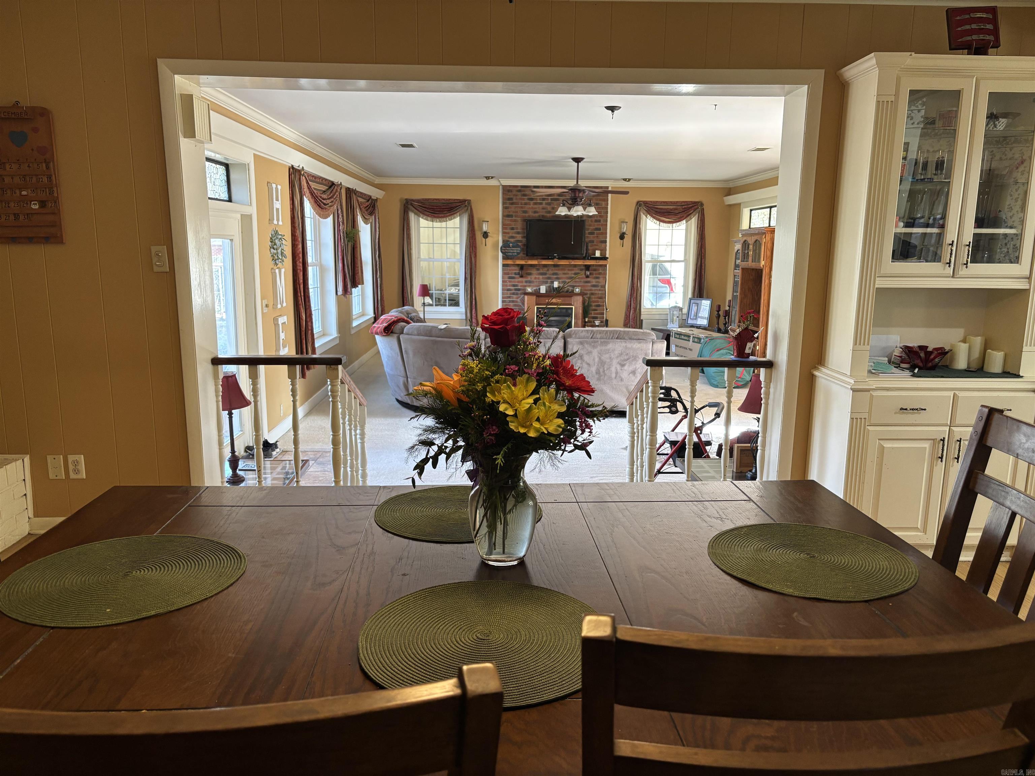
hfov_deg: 67.3
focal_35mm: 26
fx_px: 777
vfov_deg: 53.1
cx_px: 518
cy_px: 388
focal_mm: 5.96
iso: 125
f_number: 1.6
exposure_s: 1/60
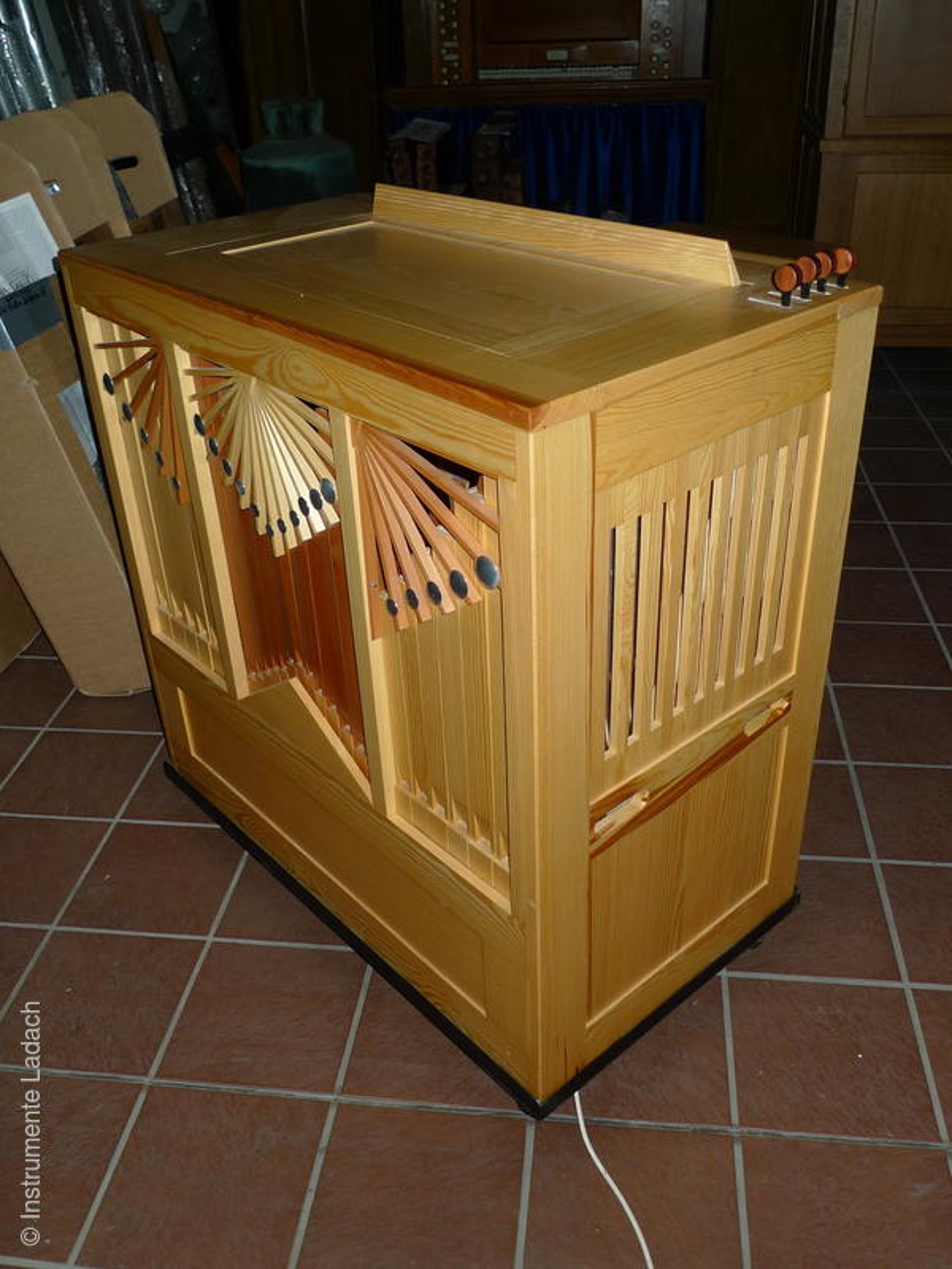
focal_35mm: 30
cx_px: 476
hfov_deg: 46.8
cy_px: 634
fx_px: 1100
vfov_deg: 60.0
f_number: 2
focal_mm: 5.1
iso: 125
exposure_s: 1/60
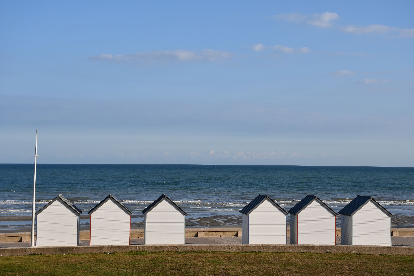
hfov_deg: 28.1
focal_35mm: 72
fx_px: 828
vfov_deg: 18.9
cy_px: 138
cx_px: 207
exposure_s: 1/320
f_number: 9
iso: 100
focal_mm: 48
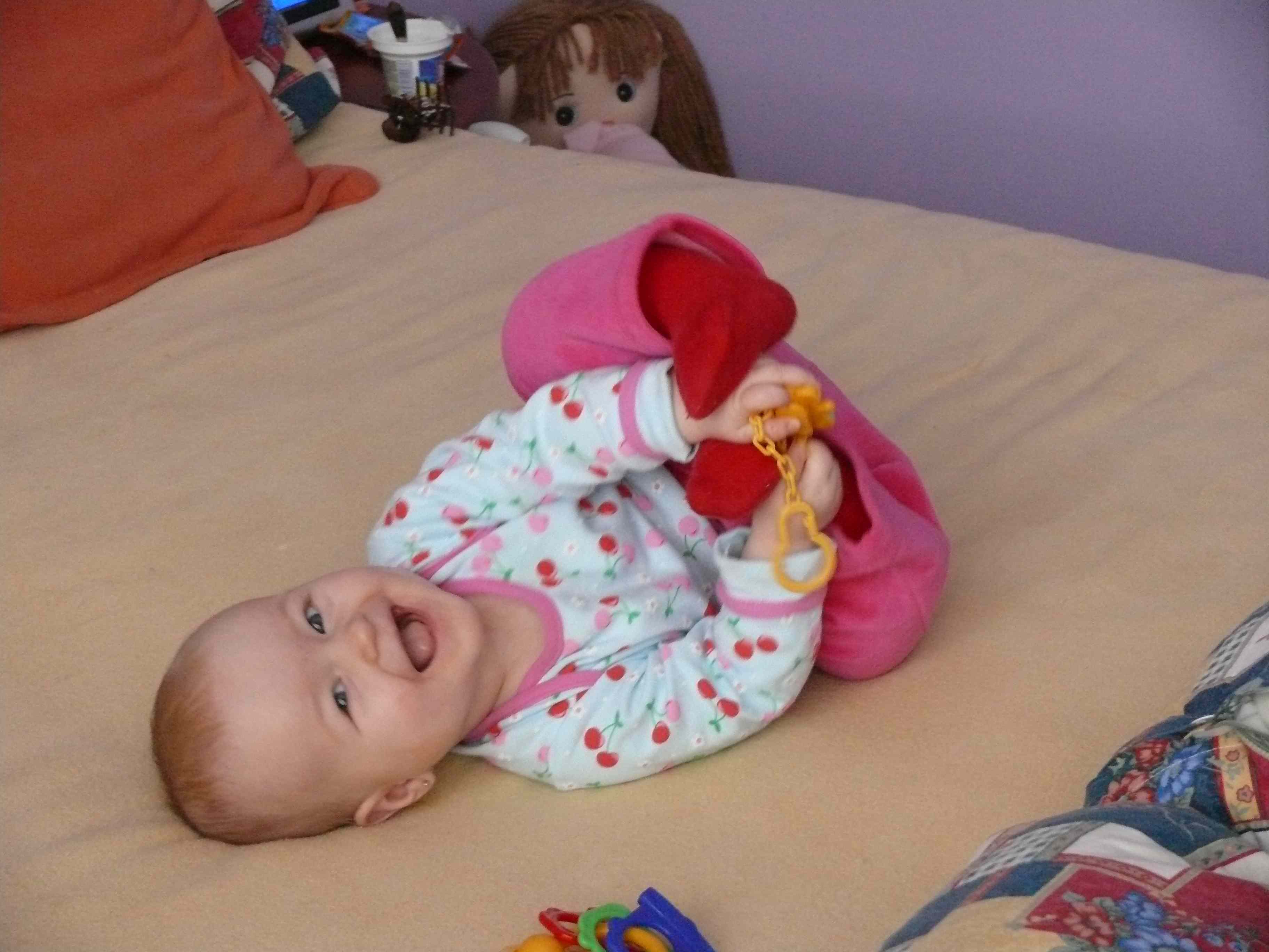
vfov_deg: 16.1
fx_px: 3373
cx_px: 634
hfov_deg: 21.3
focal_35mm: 92
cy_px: 476
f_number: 3.2
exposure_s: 1/20
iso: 800
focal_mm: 19.4
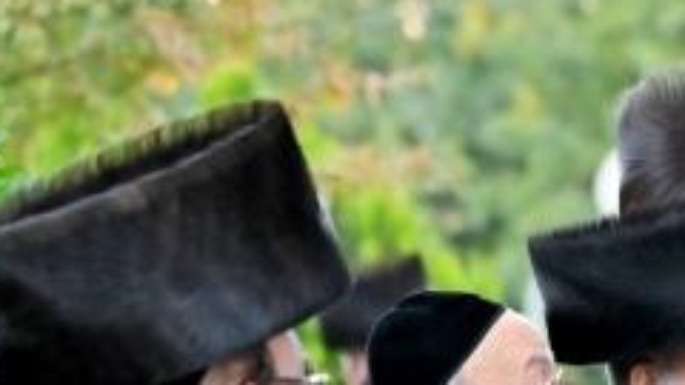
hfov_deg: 4.0
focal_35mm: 536
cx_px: 1010
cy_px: 823
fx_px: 9736
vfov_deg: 2.3
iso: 1000
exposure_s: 1/250
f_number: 4
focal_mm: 120
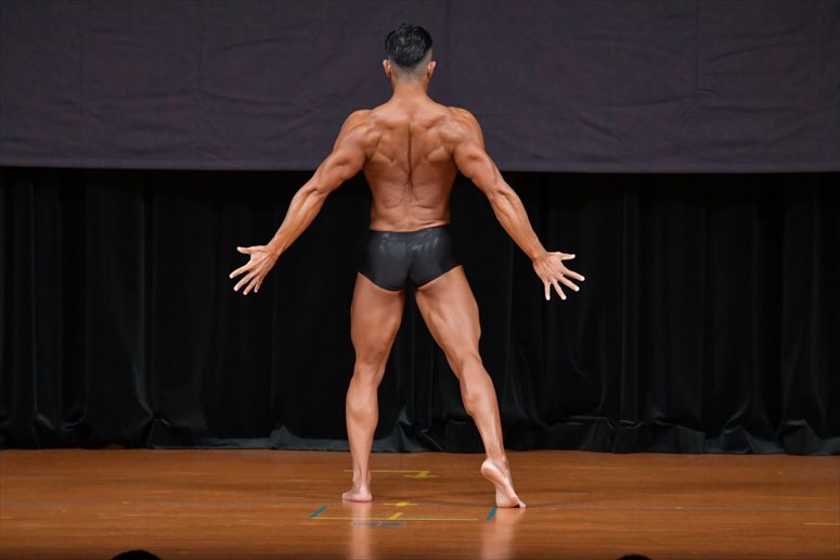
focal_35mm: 285
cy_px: 280
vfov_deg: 4.8
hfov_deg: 7.2
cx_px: 420
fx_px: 6647
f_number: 5.6
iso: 4000
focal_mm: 190
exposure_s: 1/400
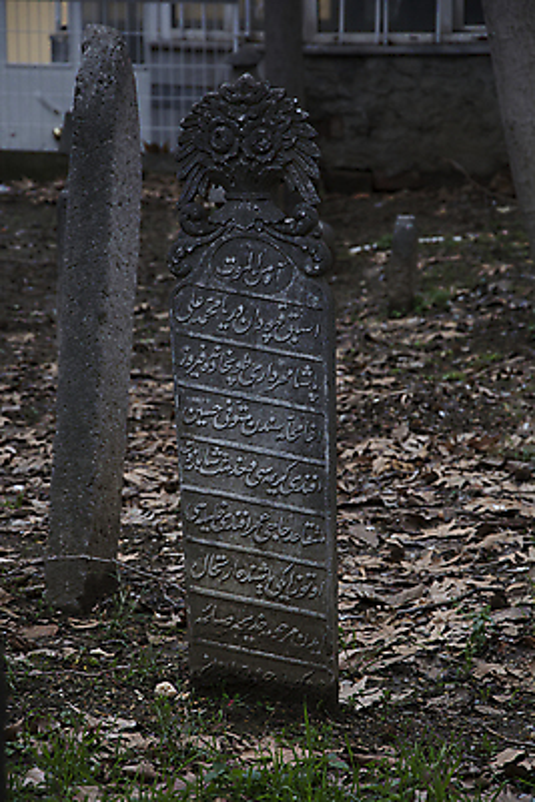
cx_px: 268
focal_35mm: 138
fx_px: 3073
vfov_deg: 14.9
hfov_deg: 9.9
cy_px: 401
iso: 200
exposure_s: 1/100
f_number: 6.3
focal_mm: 92
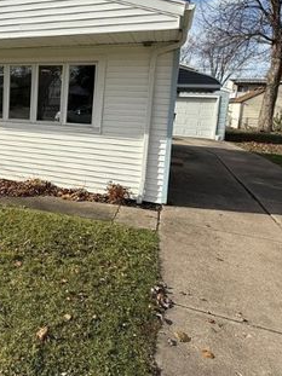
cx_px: 15
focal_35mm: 30
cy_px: 142
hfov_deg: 41.9
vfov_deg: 59.2
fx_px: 326
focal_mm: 2.22
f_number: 2.2
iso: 50
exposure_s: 1/2165
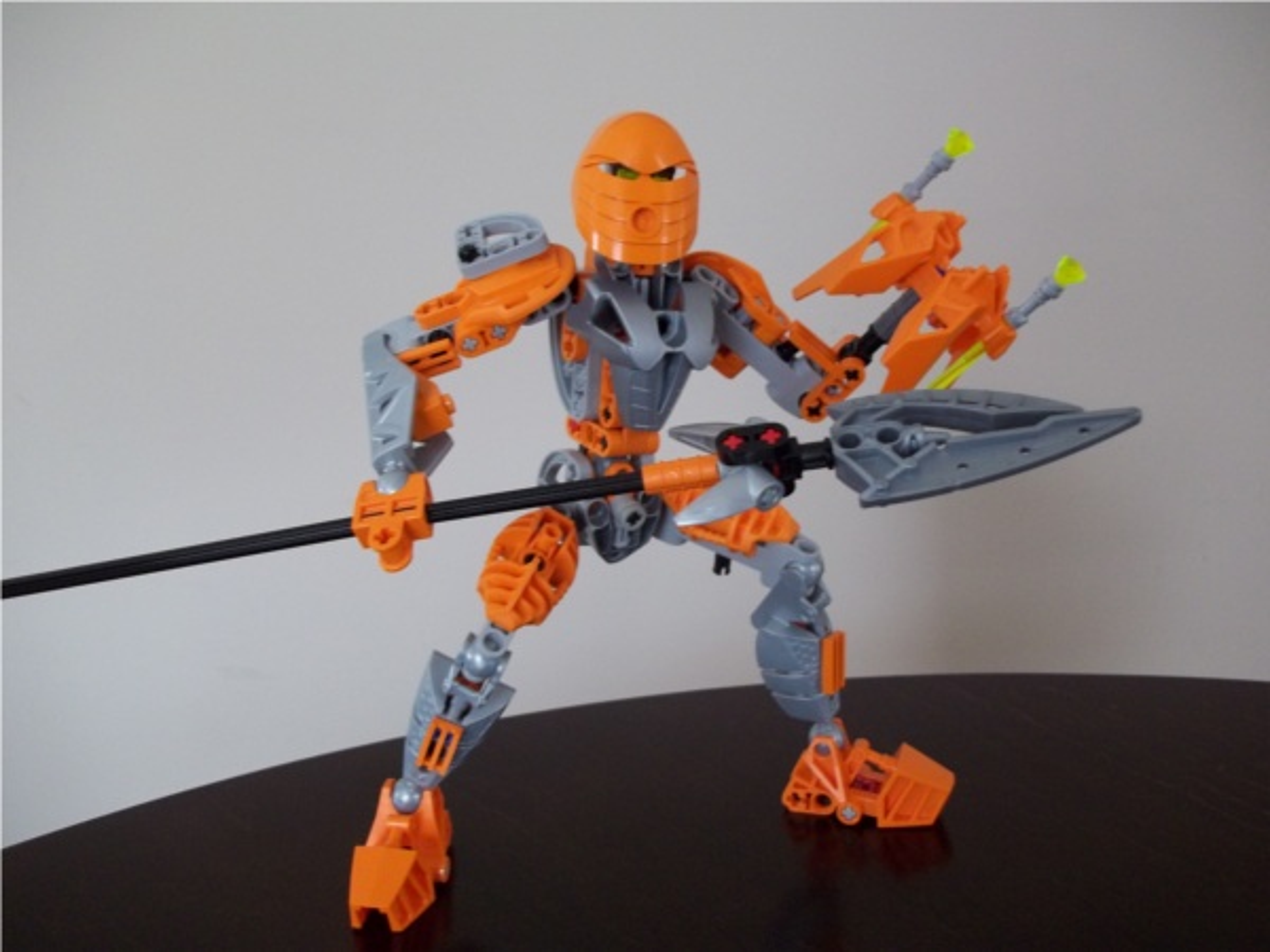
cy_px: 476
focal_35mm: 32
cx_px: 635
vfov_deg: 44.2
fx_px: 1174
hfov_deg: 56.8
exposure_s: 1/25
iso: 160
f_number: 2.9
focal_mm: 5.7
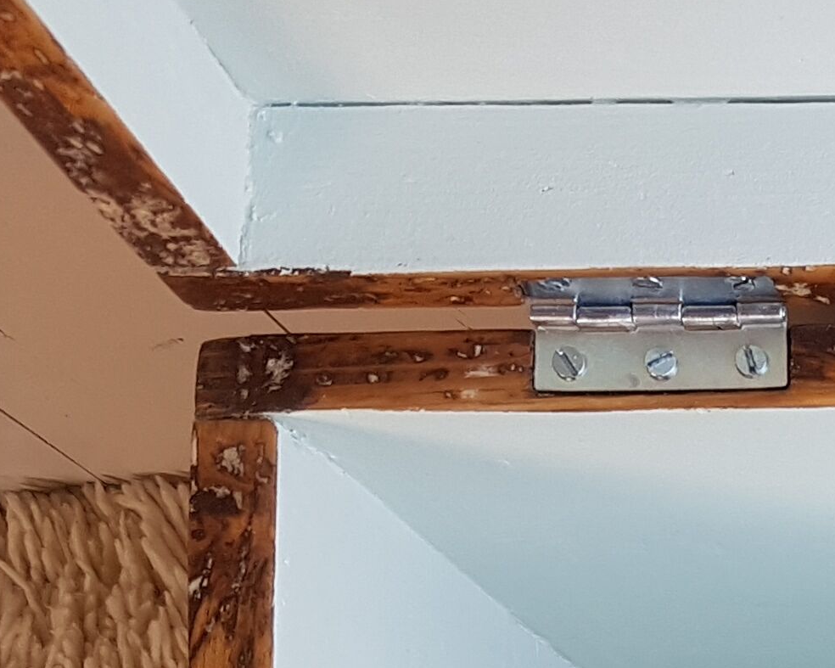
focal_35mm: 104
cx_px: 1444
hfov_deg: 16.0
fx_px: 2570
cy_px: 1071
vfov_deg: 13.7
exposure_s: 1/50
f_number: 1.7
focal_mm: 4.2
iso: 40
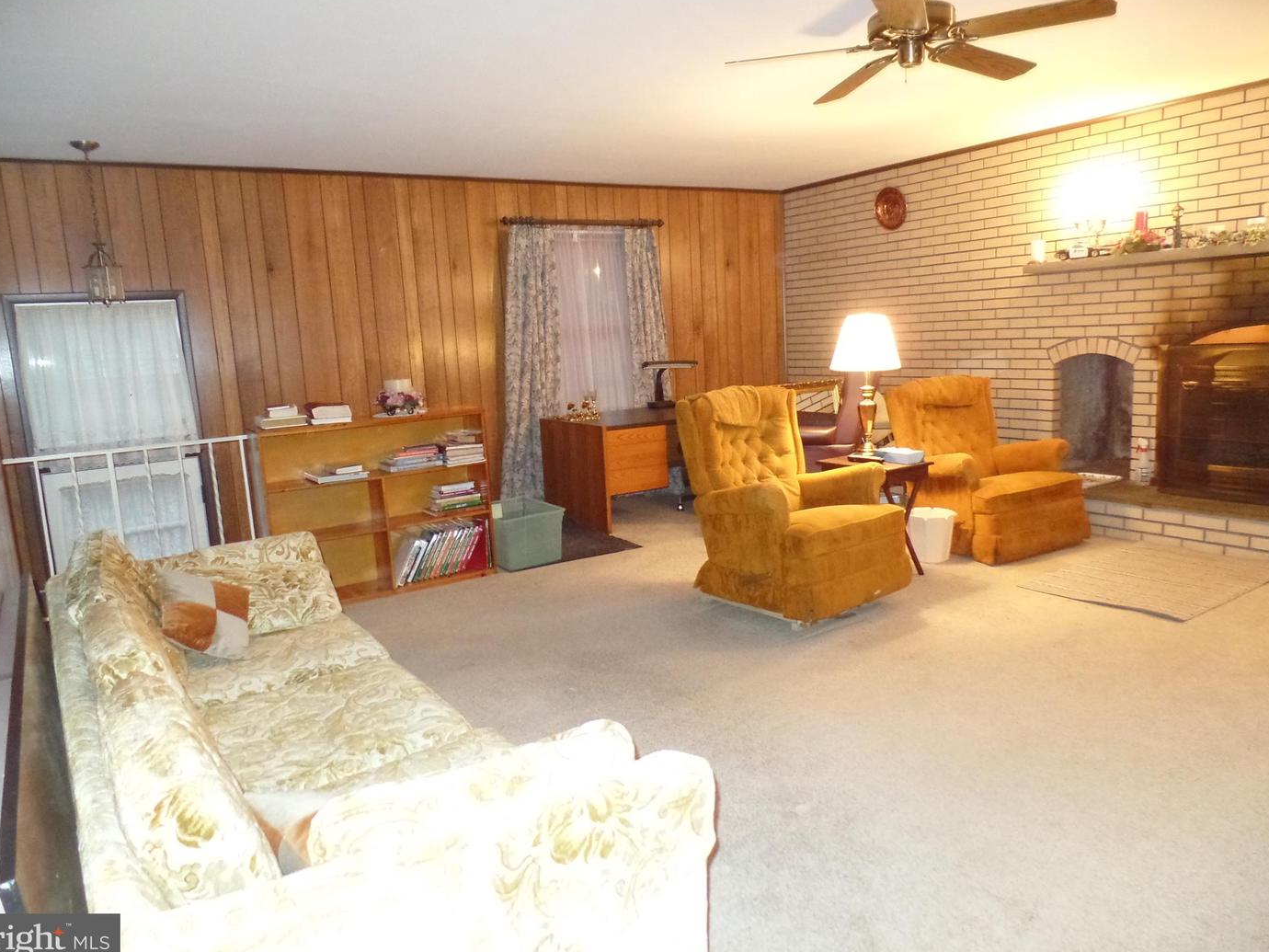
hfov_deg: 71.6
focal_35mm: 24
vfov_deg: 56.8
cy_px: 470
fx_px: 880
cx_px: 621
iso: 800
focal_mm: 4.1
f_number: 2.8
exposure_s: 1/30
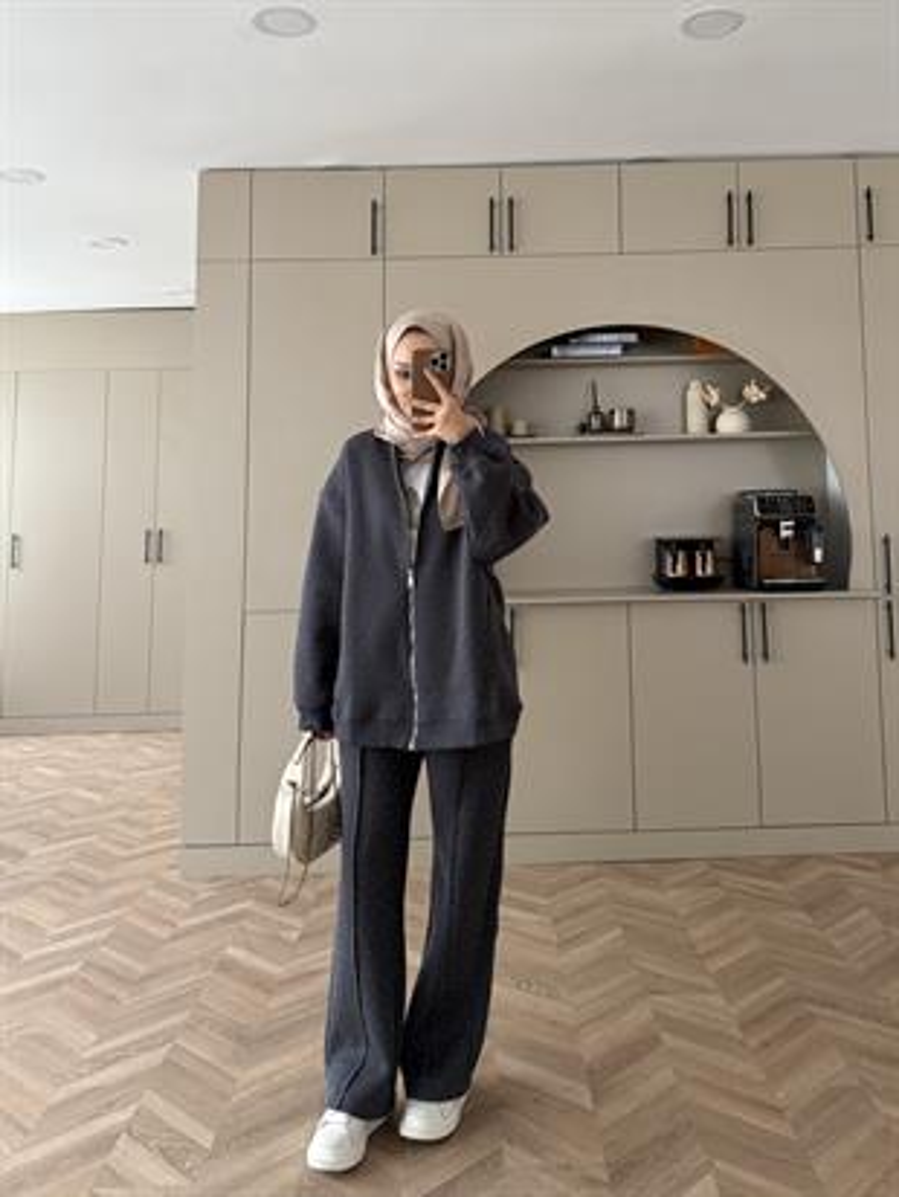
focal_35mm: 24
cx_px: 450
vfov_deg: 71.6
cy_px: 598
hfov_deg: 56.8
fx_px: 831
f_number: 1.78
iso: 250
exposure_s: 1/60
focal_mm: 6.76
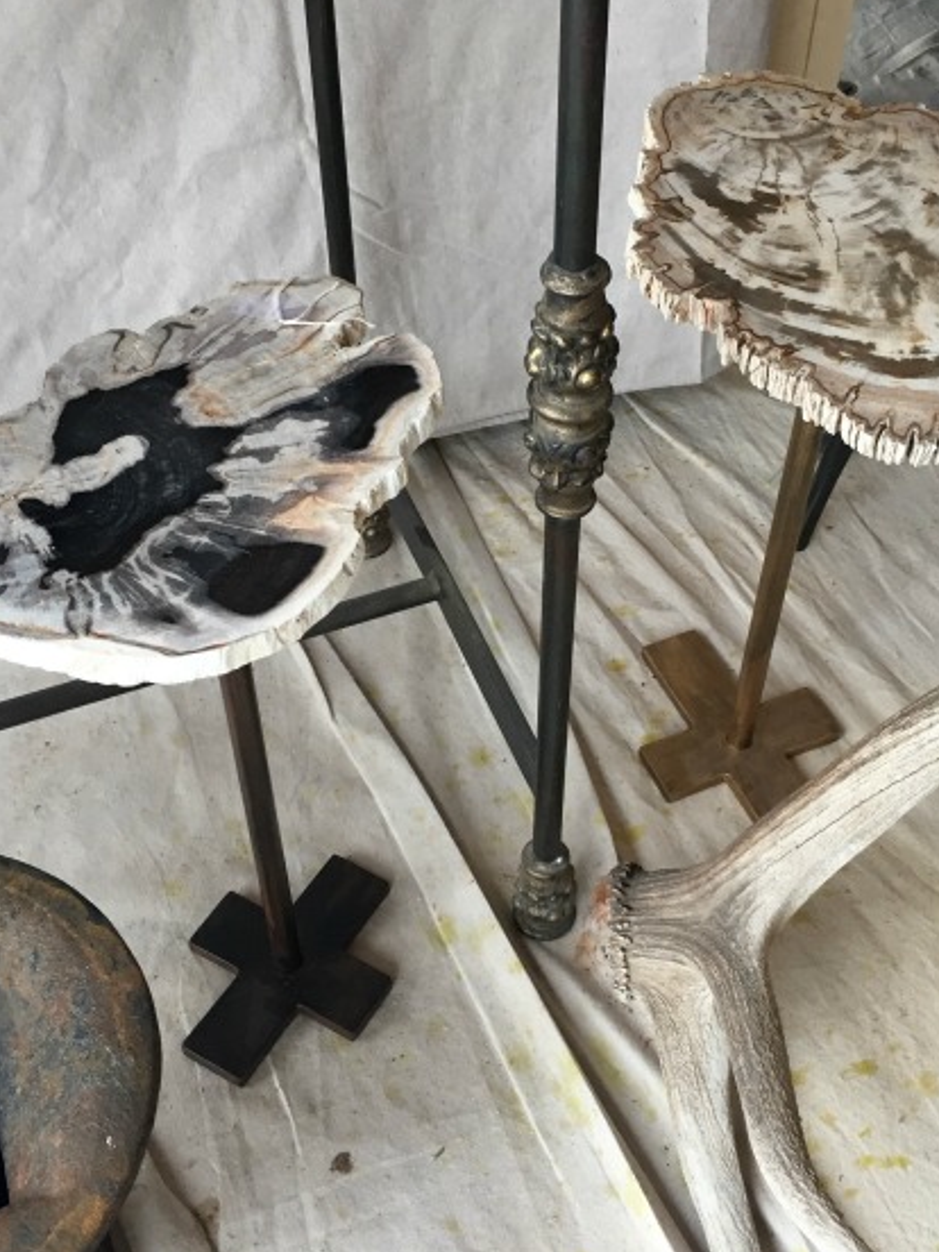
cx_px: 472
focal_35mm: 42
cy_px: 590
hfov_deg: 34.3
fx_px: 1519
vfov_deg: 44.8
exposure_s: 1/30
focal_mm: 4.15
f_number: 2.2
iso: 32
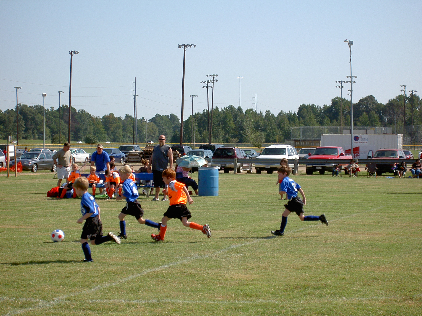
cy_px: 158
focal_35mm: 102
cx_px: 211
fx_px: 1243
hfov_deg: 19.3
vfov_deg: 14.5
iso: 50
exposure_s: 1/400
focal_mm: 16.8
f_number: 4.9
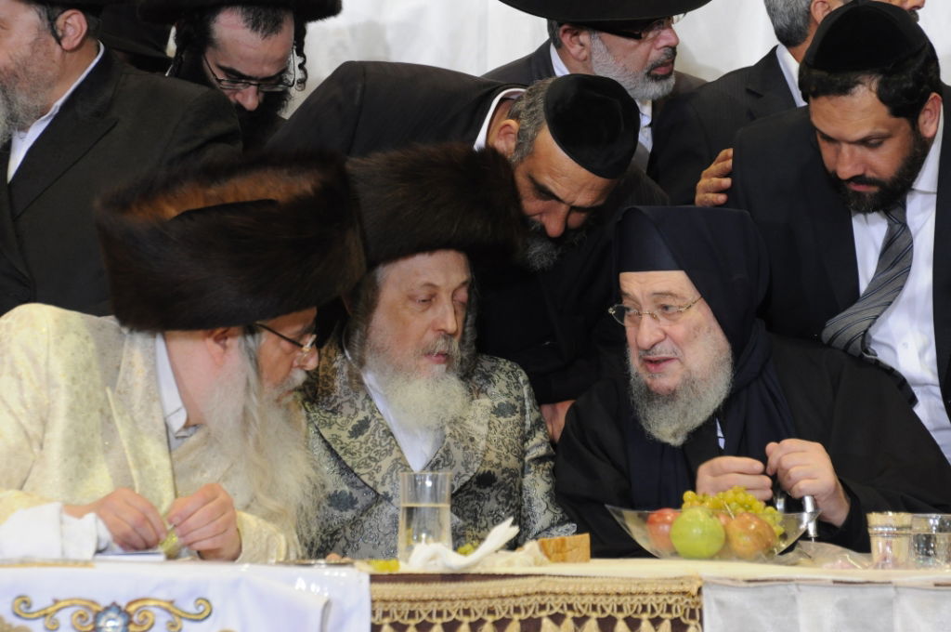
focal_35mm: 315
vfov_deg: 4.4
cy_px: 316
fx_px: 8311
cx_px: 476
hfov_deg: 6.5
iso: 1000
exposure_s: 1/100
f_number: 5.6
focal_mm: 210
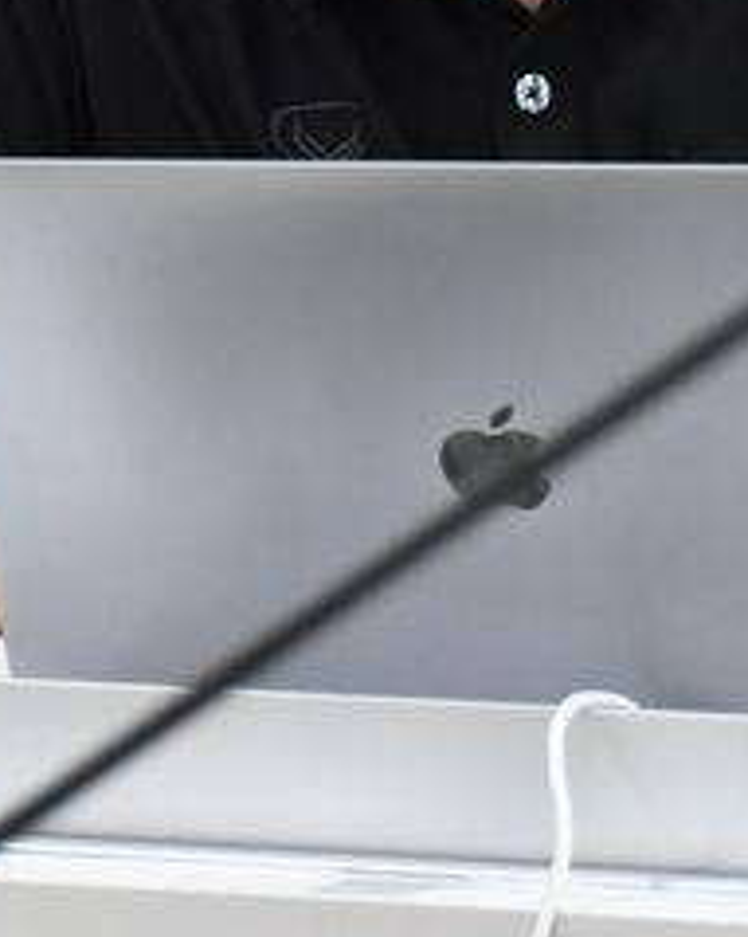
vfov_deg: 2.8
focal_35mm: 700
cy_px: -351
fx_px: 19383
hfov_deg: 2.2
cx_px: 509
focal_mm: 116
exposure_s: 1/30
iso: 1600
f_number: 5.6
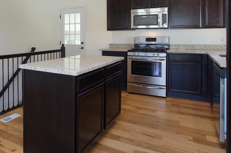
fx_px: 178
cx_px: 78
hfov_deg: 64.2
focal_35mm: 28
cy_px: 38
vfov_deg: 44.9
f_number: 4.5
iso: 320
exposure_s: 1/60
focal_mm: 11
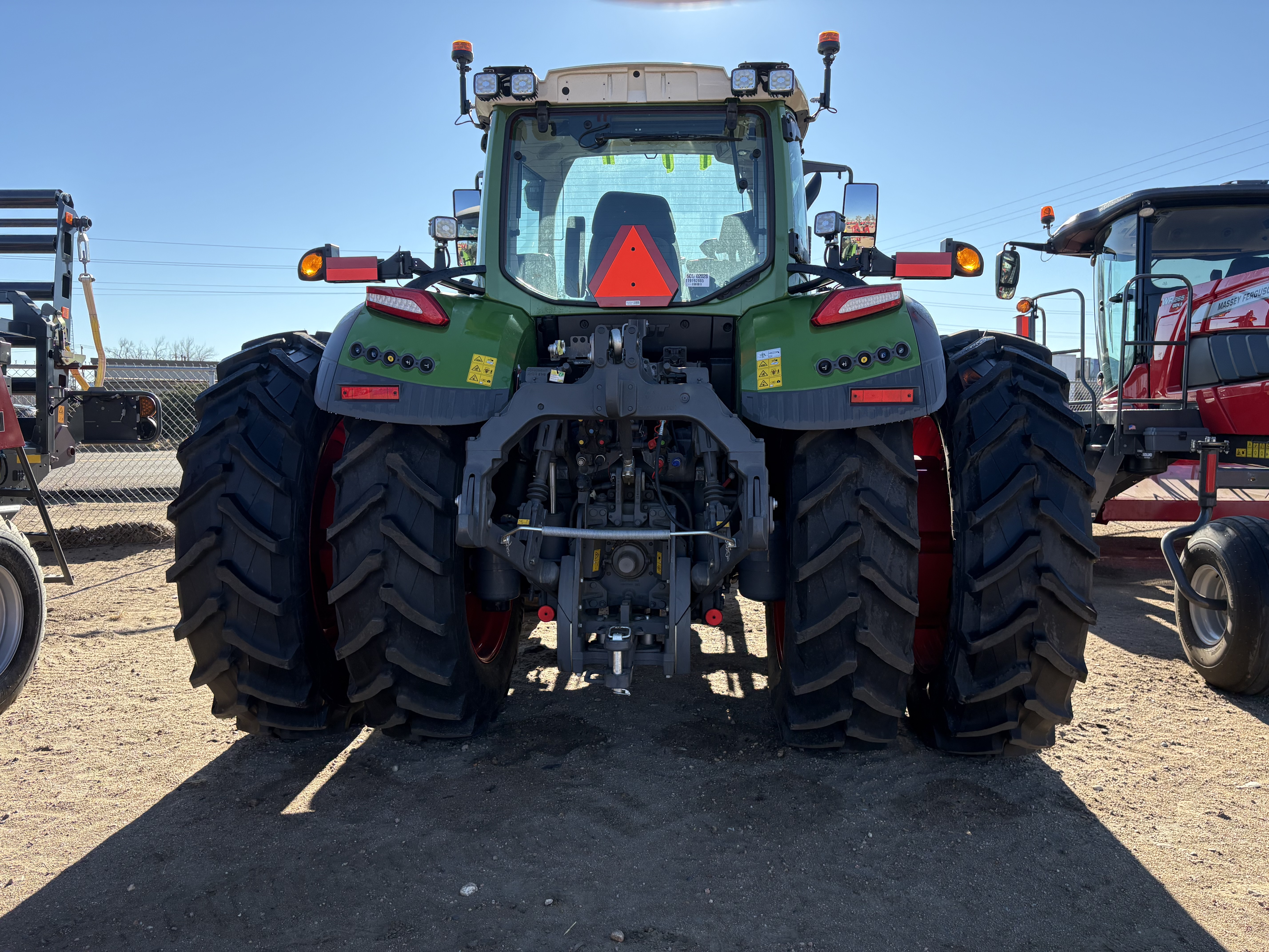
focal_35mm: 26
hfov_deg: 67.3
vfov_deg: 53.1
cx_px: 634
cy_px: 476
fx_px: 953
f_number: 1.6
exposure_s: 1/1667
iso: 64
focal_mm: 5.96
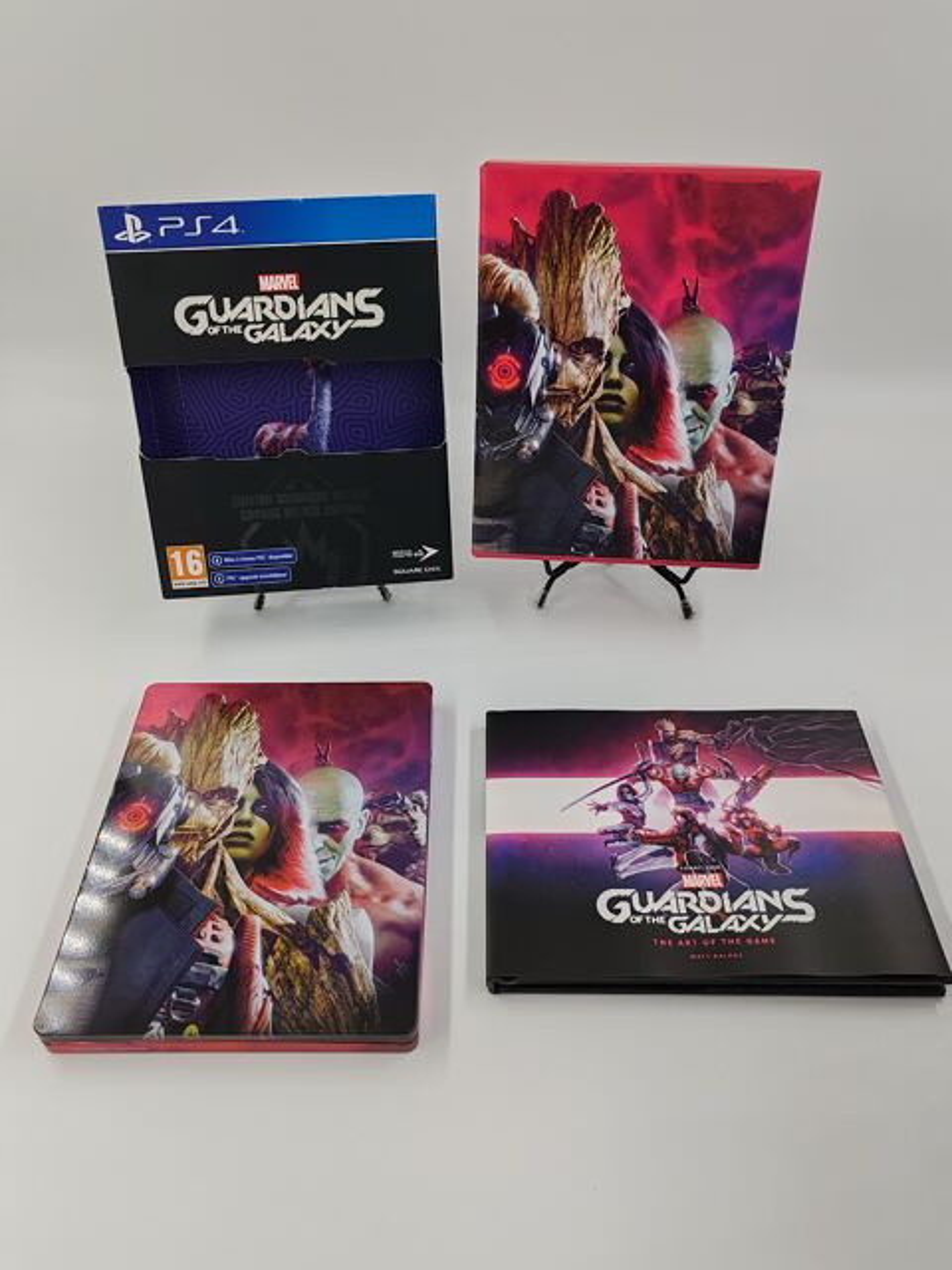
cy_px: 635
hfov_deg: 51.4
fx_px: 990
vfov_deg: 65.3
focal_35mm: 27
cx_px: 476
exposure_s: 1/100
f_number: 1.9
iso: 320
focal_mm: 6.12
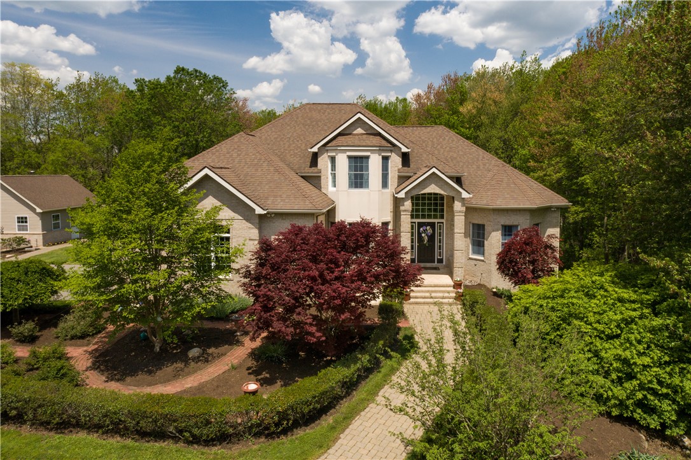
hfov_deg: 73.8
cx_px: 346
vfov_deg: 53.1
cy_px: 230
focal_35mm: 24
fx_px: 460
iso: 200
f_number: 10
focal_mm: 8.8
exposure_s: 1/200
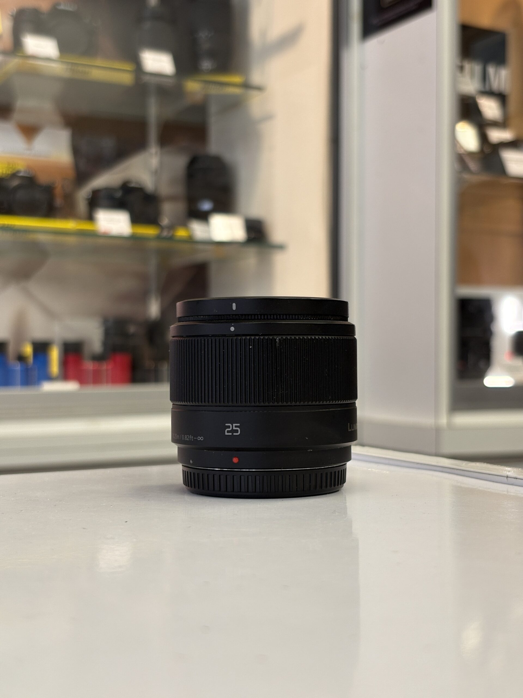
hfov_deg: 28.0
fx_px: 1048
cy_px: 349
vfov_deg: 36.8
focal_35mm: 52
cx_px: 262
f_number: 1.6
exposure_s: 1/50
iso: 40
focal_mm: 5.96
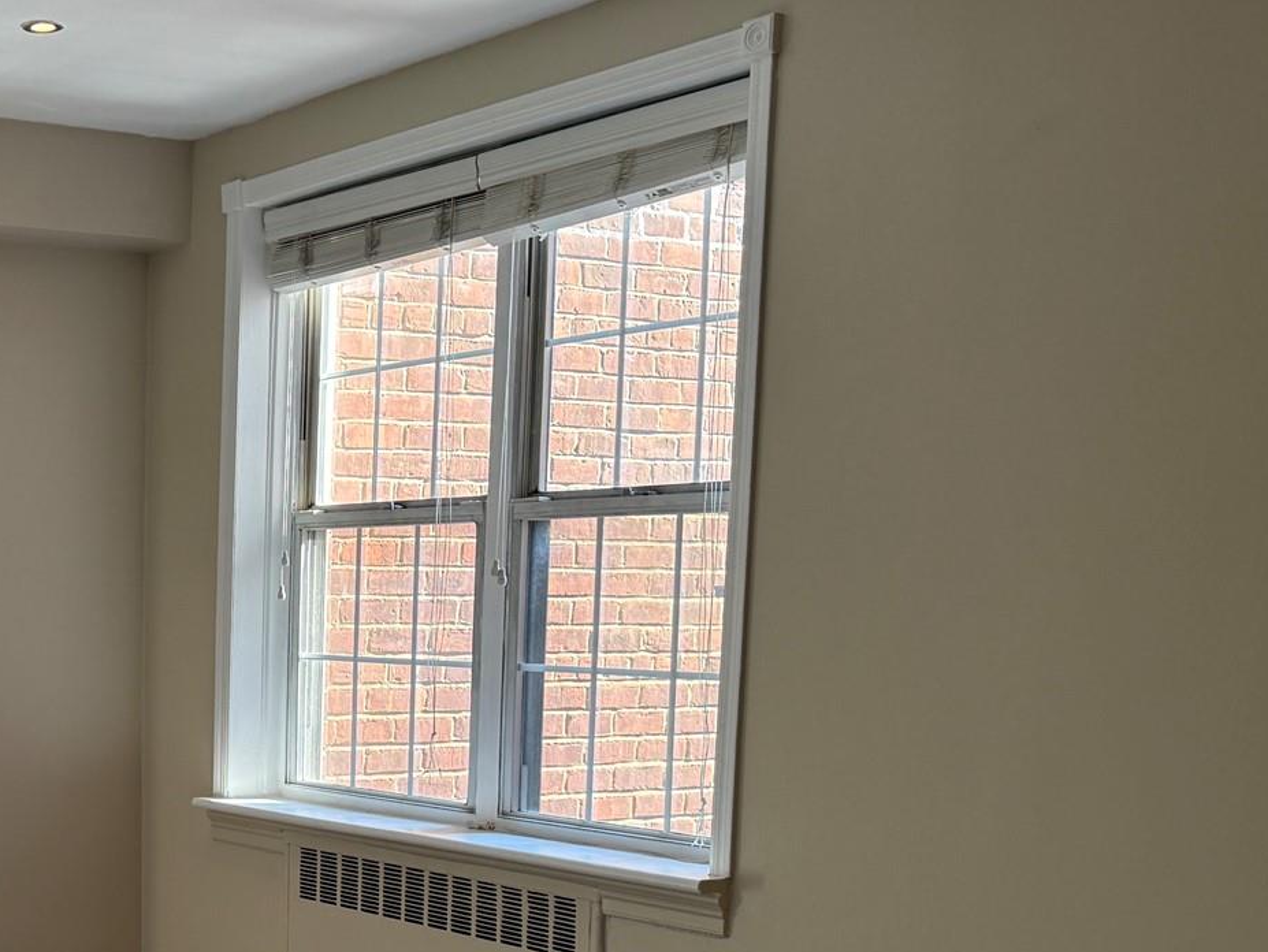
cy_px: 765
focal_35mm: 53
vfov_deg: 27.0
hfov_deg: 32.3
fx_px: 1942
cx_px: -96
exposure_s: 1/177
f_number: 1.78
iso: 125
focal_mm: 6.76
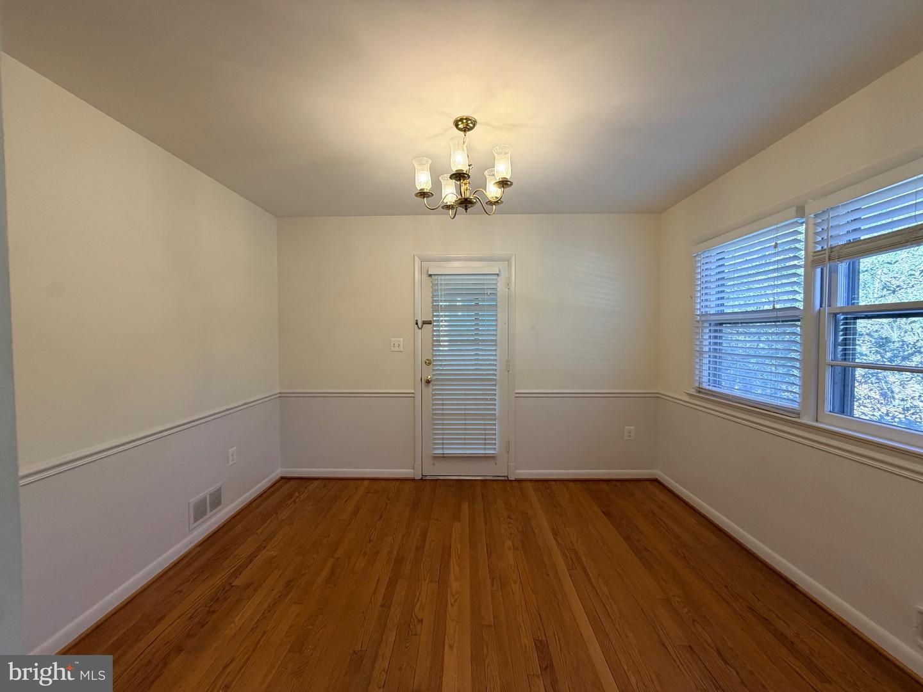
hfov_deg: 102.1
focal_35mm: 14
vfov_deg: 85.7
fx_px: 373
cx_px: 462
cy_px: 346
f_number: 2.2
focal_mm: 2.22
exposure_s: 1/120
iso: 160
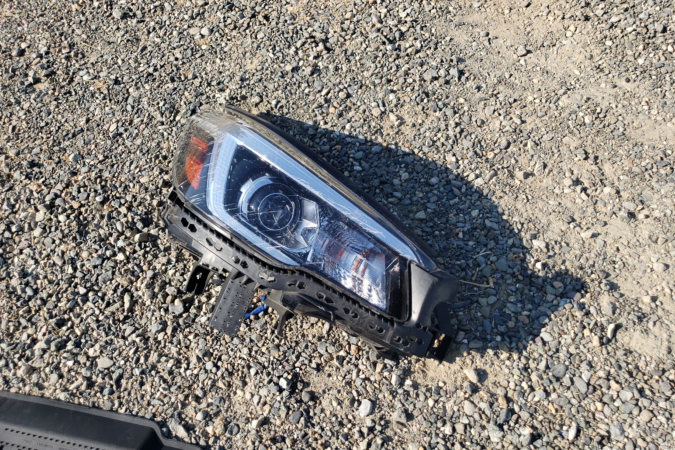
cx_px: 329
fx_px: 525
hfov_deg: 65.5
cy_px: 225
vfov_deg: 46.4
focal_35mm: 28
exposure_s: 1/2000
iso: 50
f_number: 1.5
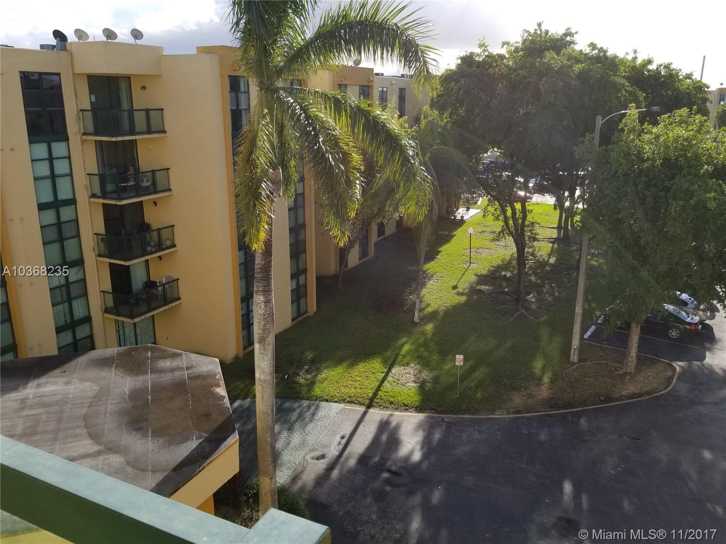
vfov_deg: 53.1
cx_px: 363
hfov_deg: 67.3
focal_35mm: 26
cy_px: 272
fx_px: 545
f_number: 1.7
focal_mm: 4.25
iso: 50
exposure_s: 1/1610
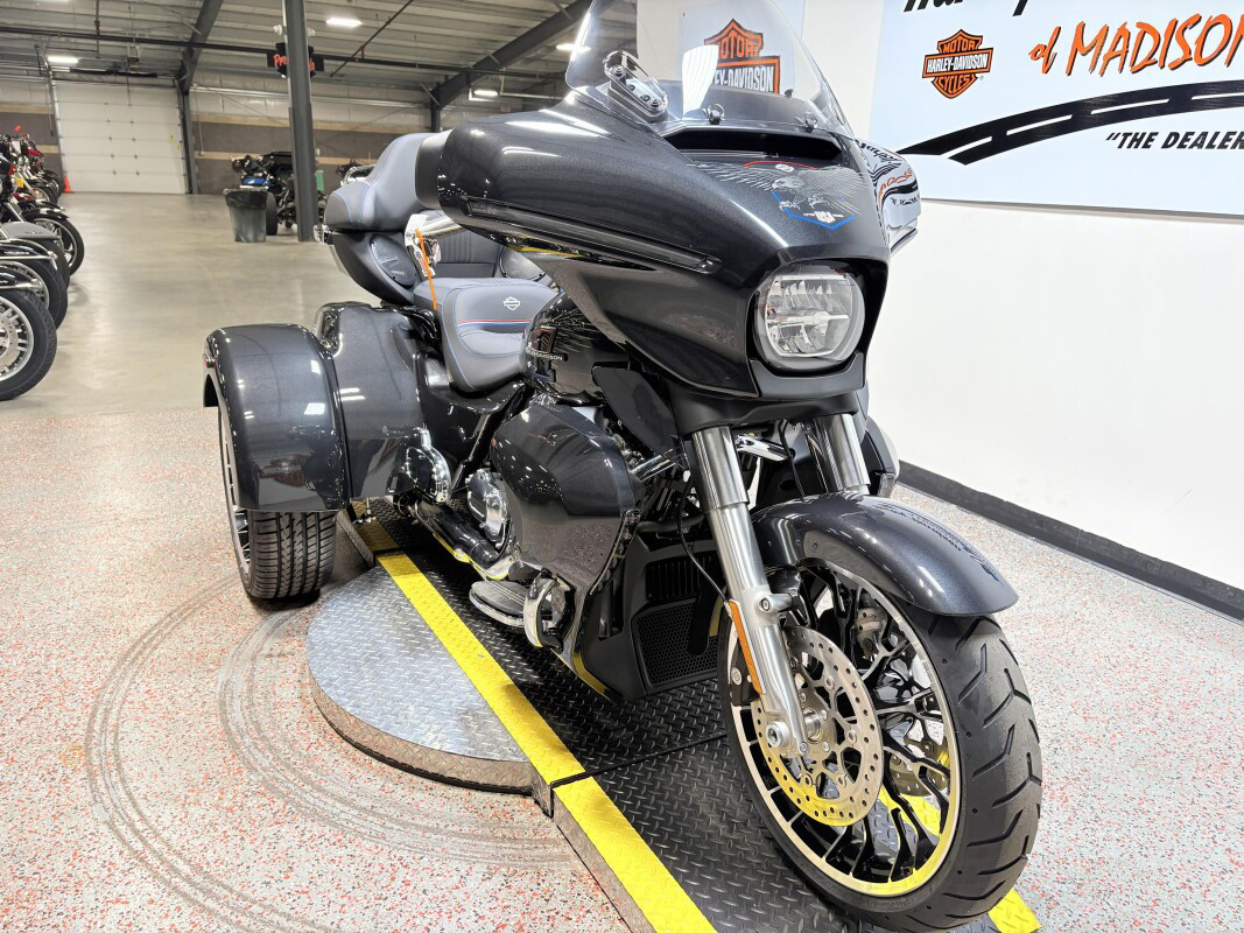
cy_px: 466
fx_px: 934
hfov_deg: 67.3
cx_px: 622
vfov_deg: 53.1
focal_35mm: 26
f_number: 1.6
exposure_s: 1/120
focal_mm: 5.96
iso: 80
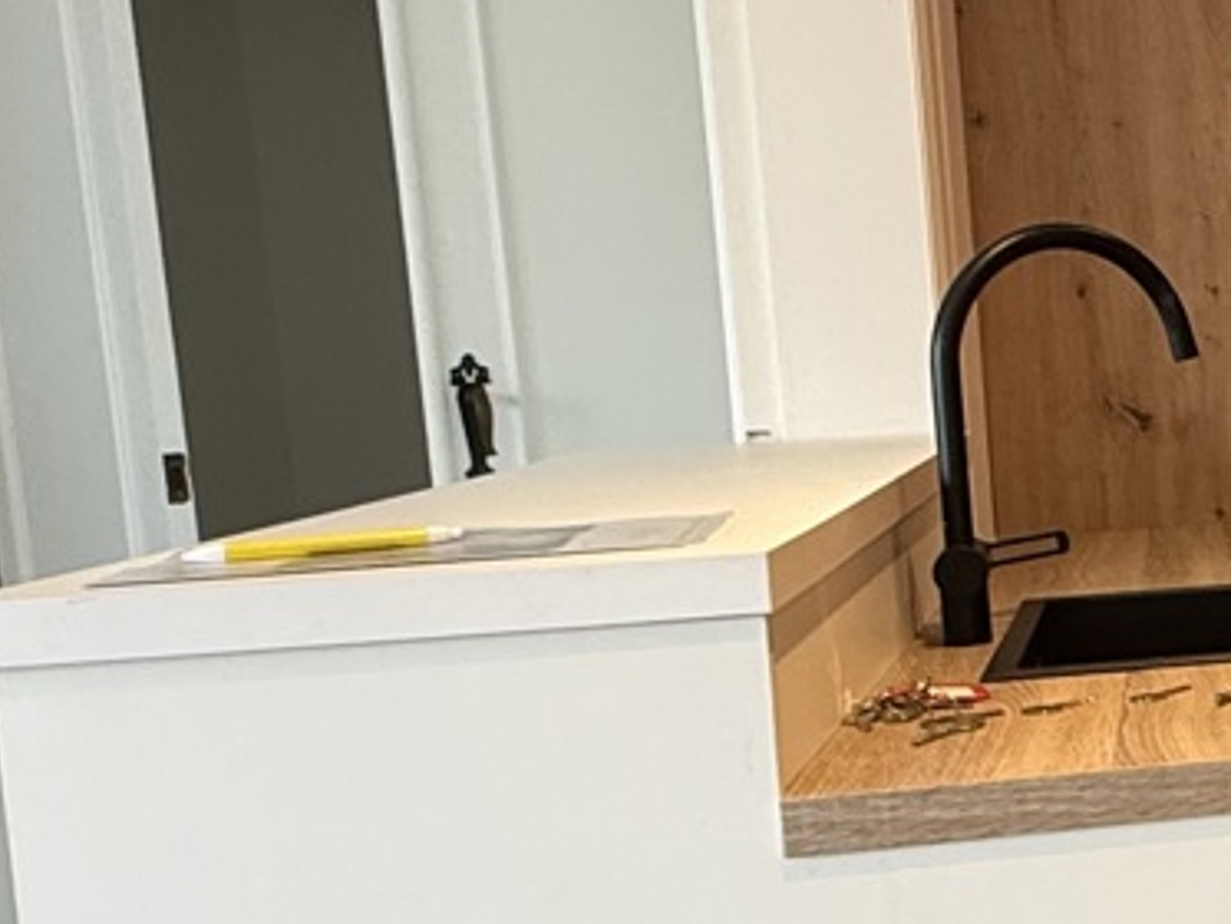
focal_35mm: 60
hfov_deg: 24.4
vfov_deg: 24.4
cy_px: 495
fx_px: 2134
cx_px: 1884
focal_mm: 2.22
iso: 200
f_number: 2.2
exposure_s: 1/50
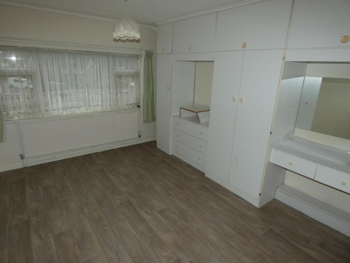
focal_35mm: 20
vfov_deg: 66.0
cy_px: 132
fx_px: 202
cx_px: 175
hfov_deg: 81.7
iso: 80
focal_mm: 3.6
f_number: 2.8
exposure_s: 1/125
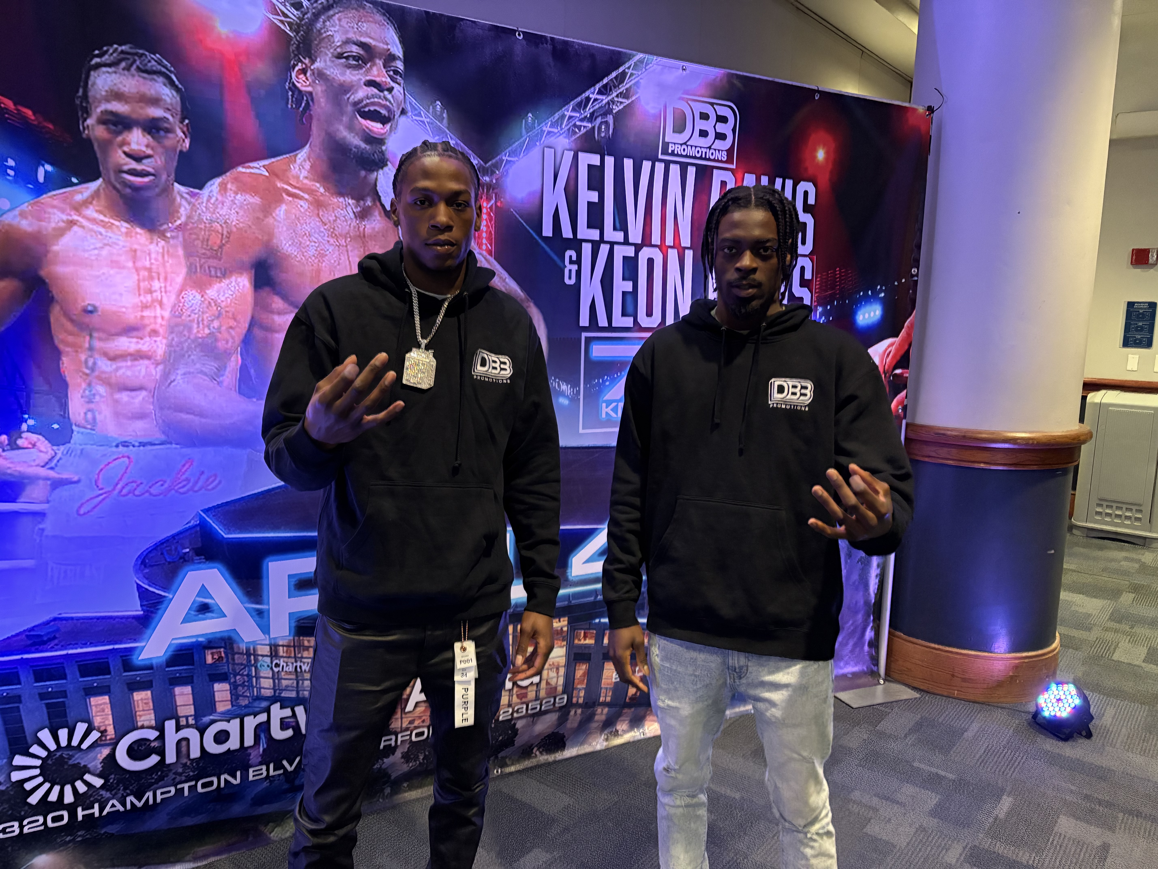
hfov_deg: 67.3
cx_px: 579
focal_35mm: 26
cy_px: 434
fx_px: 870
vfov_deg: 53.1
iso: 640
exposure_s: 1/37
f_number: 1.6
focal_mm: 5.96
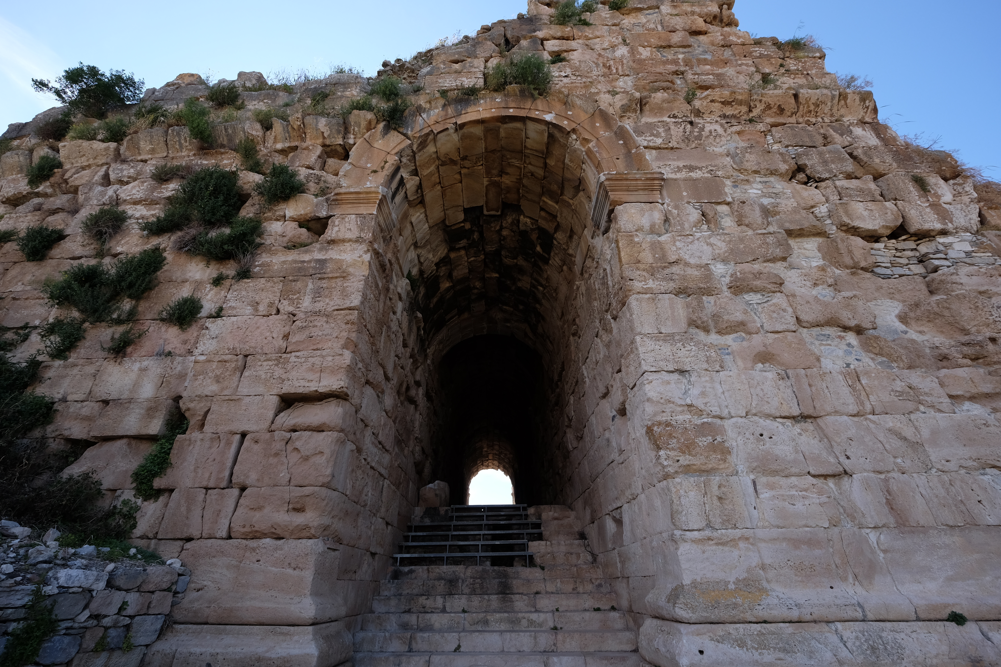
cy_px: 334
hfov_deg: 100.4
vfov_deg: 77.3
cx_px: 500
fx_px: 417
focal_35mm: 15
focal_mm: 10
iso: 200
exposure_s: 1/280
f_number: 5.6
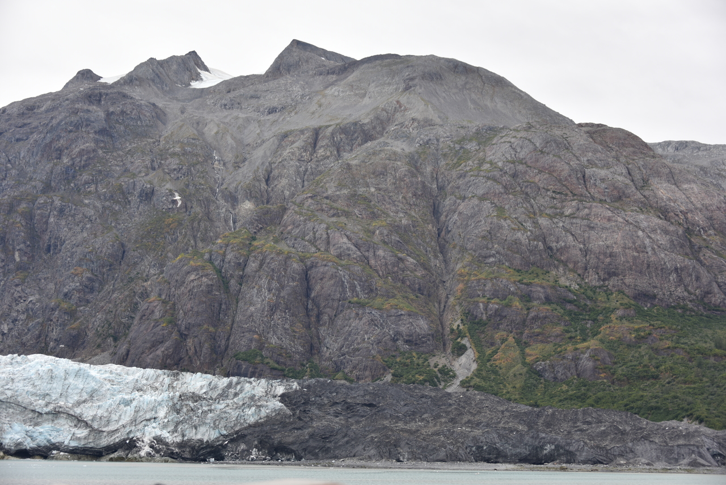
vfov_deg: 24.2
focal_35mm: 56
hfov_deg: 35.6
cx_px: 363
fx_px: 1130
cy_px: 242
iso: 100
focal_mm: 56
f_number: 4.5
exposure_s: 1/125
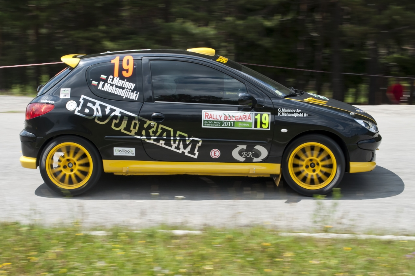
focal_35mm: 60
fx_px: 691
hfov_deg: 33.4
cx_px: 208
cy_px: 138
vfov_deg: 22.6
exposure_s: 1/160
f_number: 20
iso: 400
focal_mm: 40
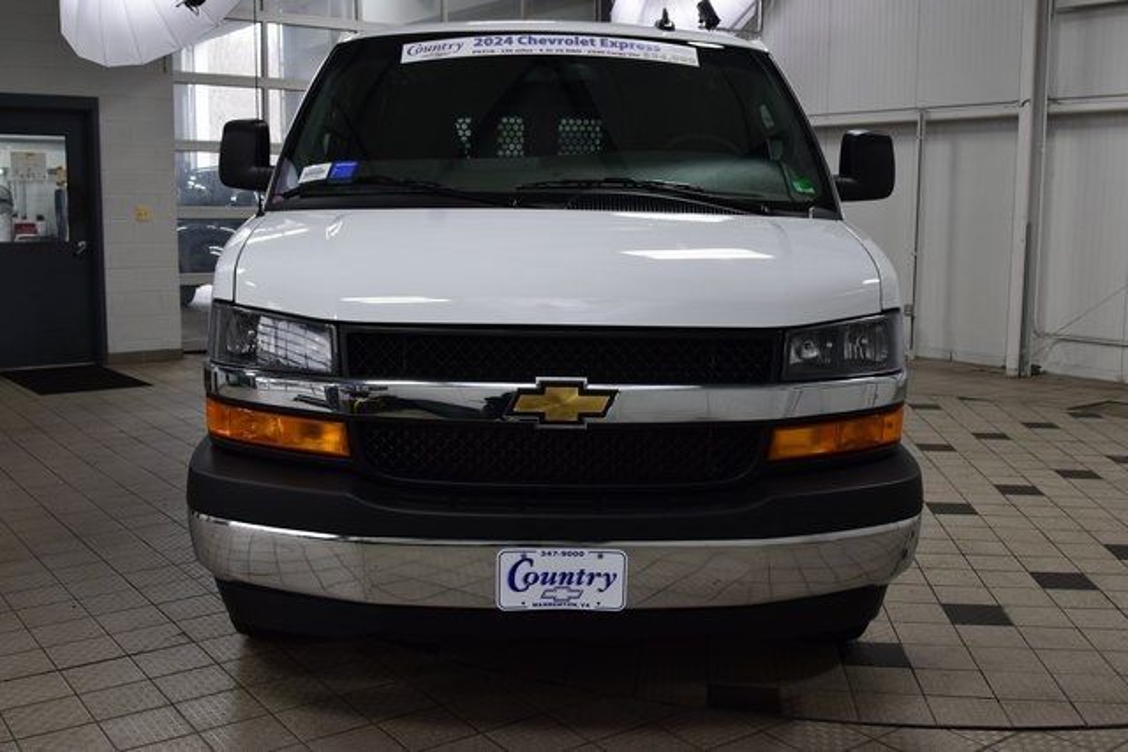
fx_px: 1128
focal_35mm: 36
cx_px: 564
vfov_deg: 36.9
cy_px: 376
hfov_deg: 53.1
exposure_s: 1/60
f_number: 8
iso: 900
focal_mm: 24
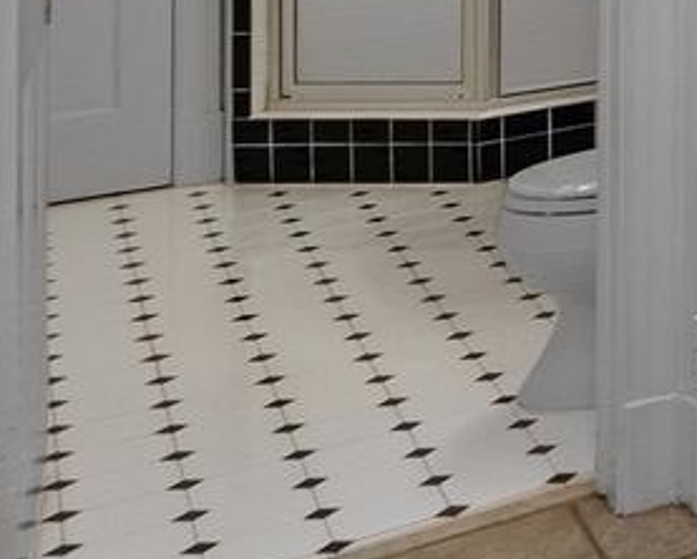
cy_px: -313
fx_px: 1660
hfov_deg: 14.6
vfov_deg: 17.0
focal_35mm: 80
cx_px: 1693
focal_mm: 16.5
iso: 500
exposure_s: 1/25
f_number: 5
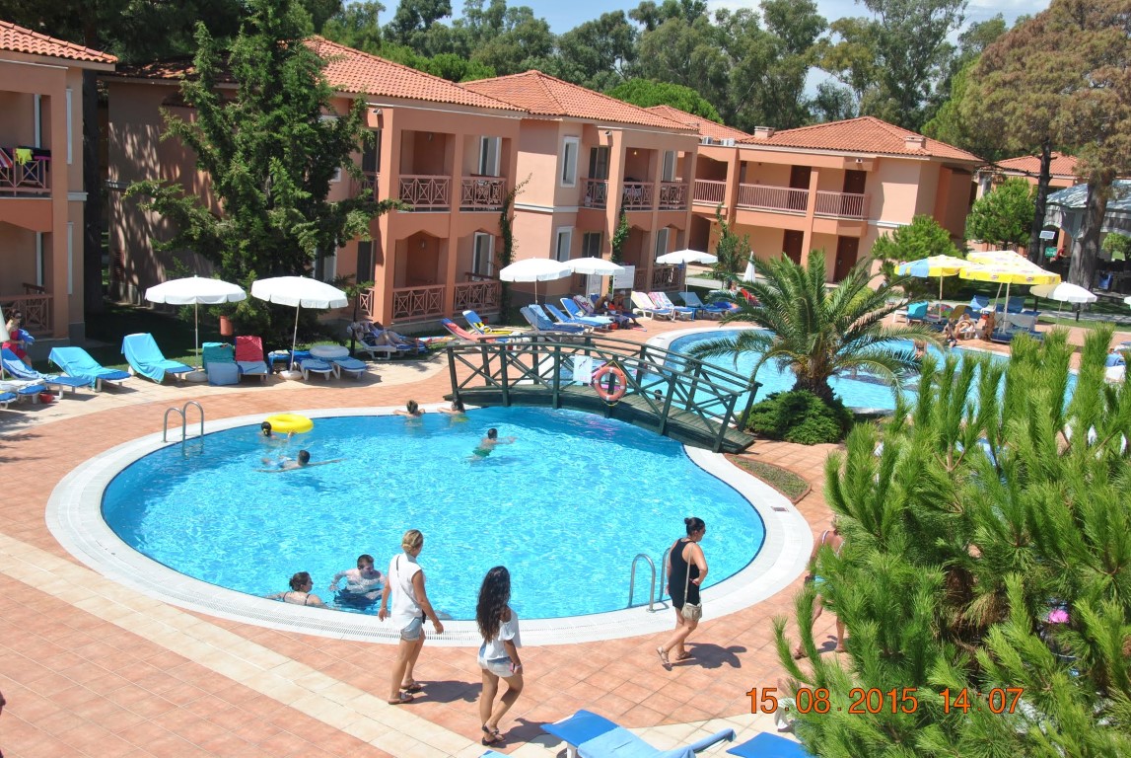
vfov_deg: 37.0
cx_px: 566
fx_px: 1132
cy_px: 379
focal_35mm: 36
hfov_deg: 53.1
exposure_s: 1/250
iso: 100
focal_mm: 24
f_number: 8
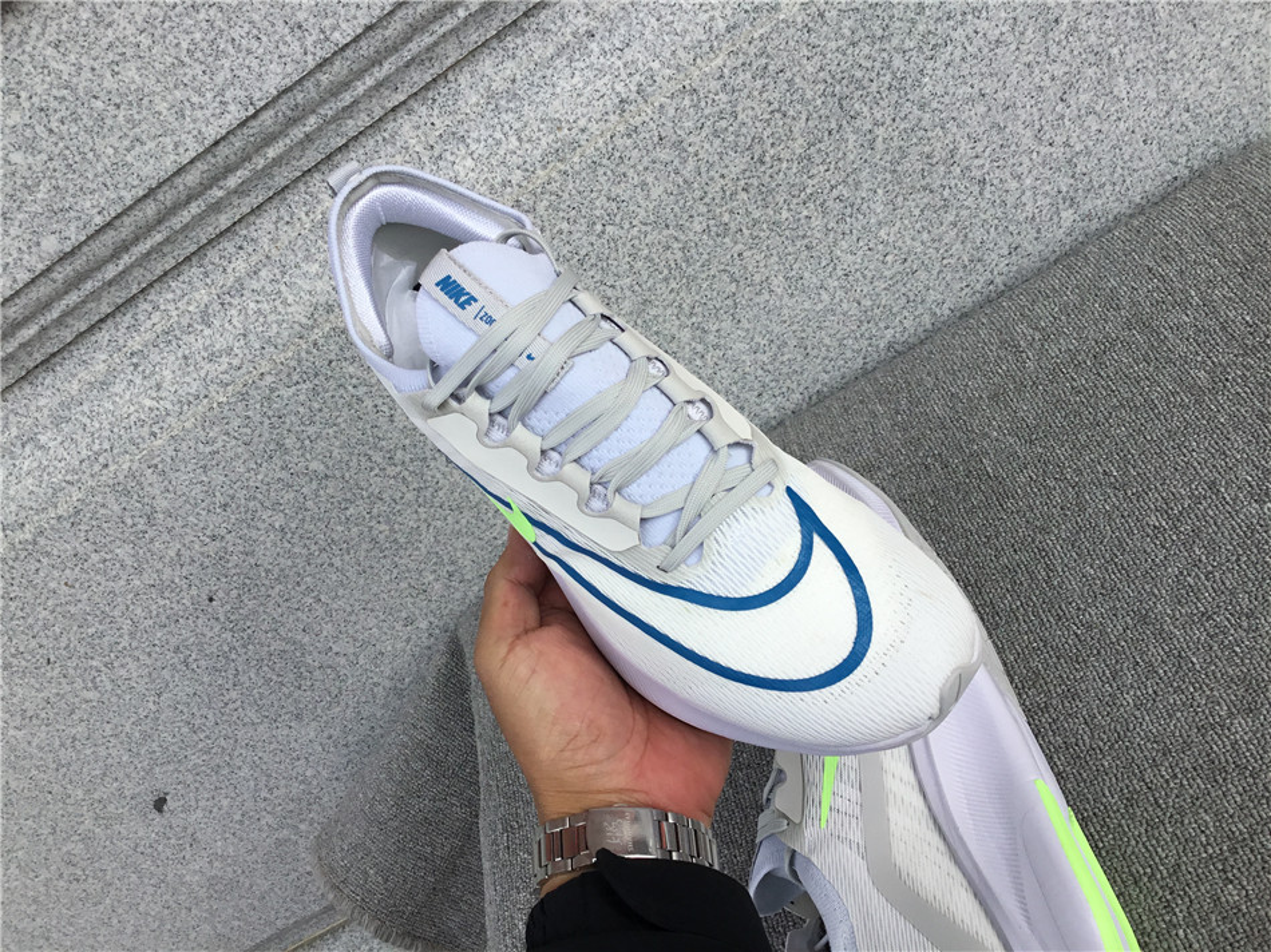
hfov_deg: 58.4
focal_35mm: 31
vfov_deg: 45.4
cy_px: 476
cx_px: 636
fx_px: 1138
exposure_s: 1/776
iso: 25
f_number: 2.4
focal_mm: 3.3
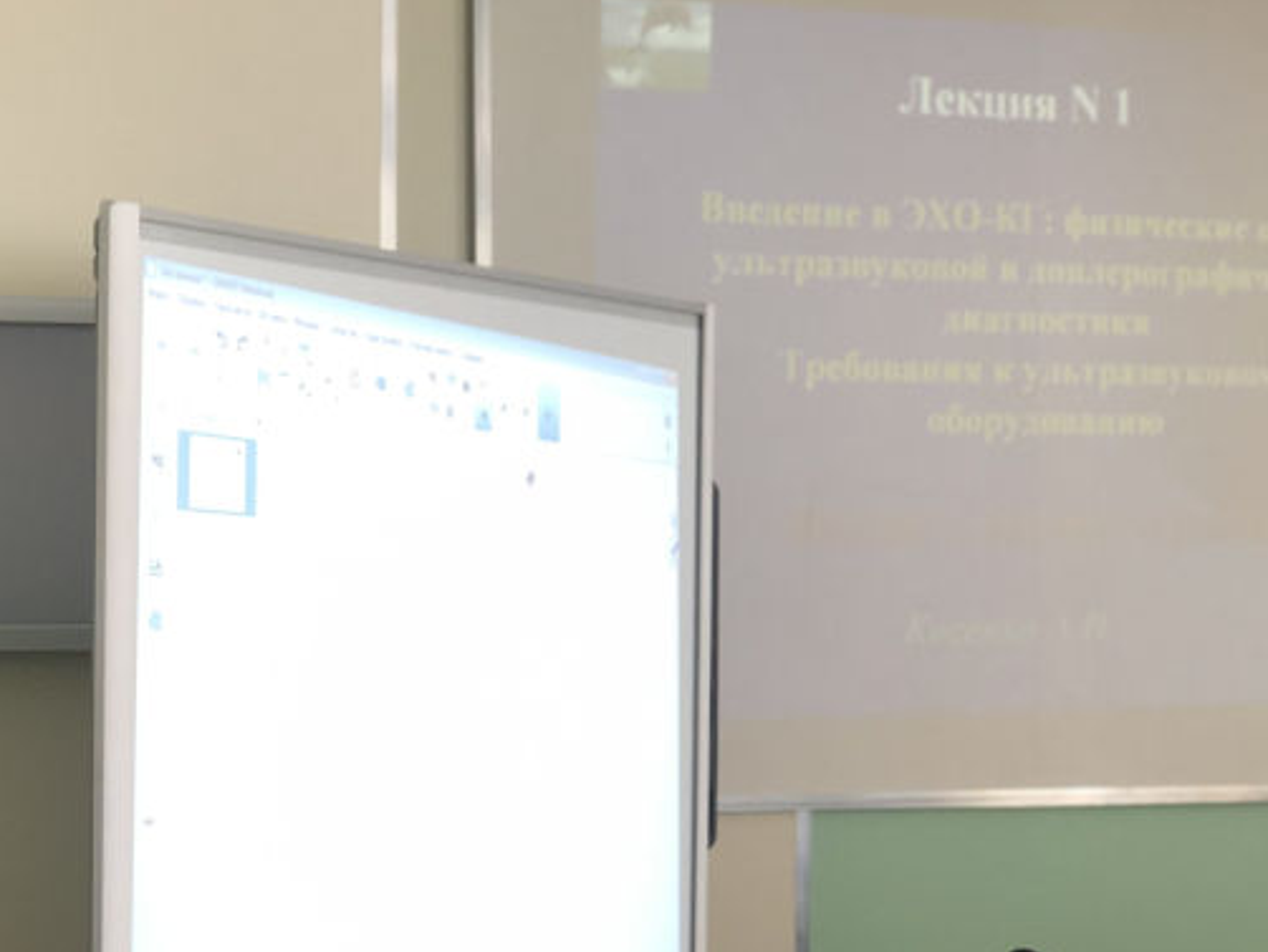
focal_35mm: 106
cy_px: 800
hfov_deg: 18.2
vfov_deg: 13.9
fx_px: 3885
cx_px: 96
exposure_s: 1/60
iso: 50
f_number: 2.4
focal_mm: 6
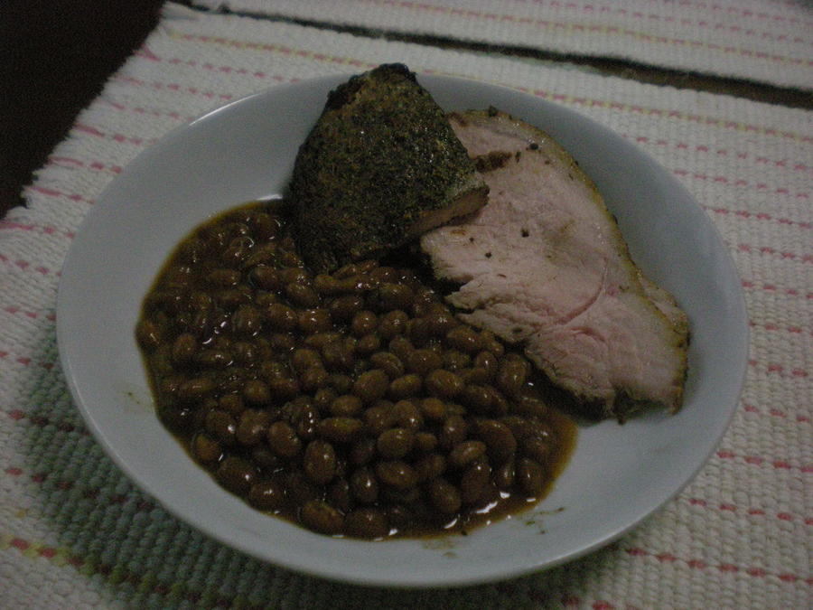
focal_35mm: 38
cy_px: 305
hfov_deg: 49.0
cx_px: 406
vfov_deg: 37.7
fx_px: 892
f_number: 3.1
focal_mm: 6.3
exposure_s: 1/142
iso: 735
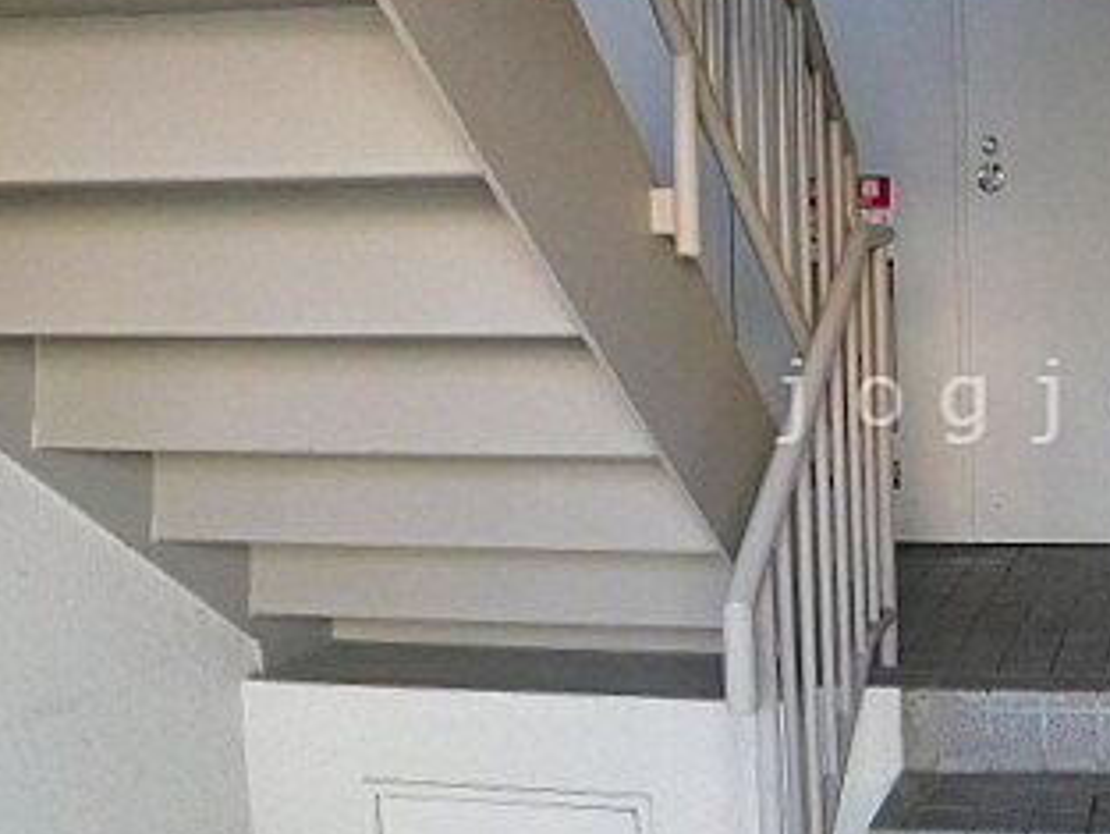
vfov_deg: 30.9
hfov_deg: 37.5
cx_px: 1018
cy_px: 401
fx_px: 1508
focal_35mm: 47
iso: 140
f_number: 3
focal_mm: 4
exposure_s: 1/30
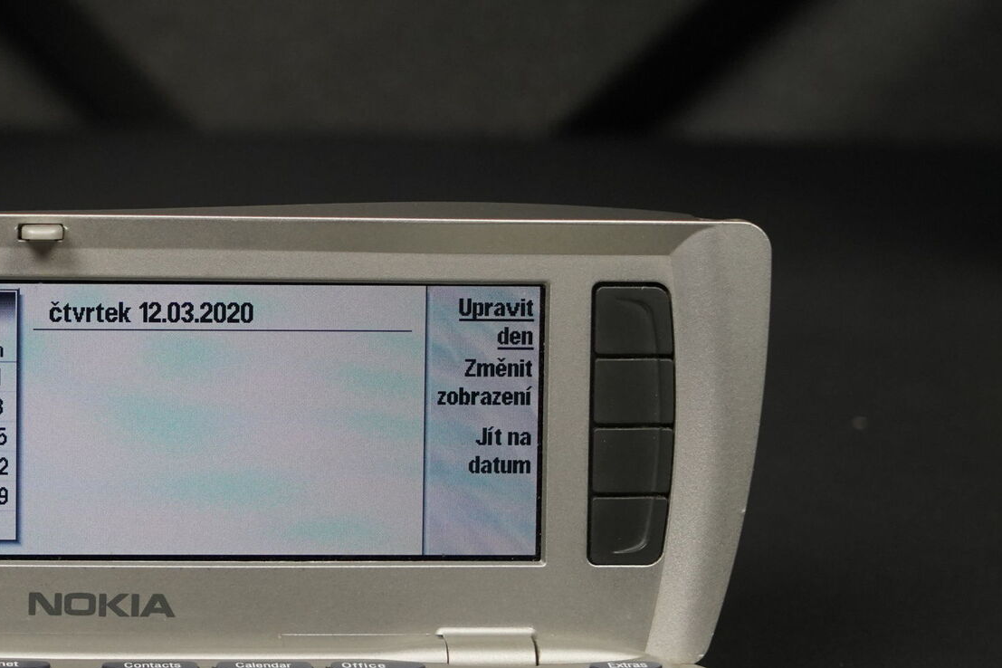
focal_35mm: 111
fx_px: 3089
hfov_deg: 18.2
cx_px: 137
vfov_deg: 12.3
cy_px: 521
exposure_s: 1/200
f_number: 8
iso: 2000
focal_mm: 64
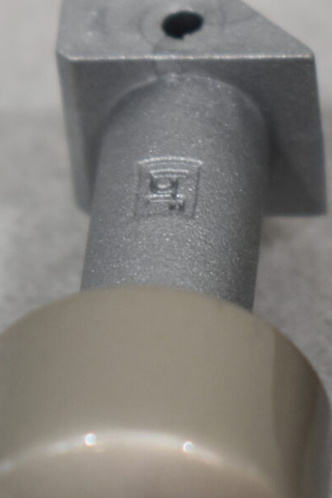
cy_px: 206
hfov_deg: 3.9
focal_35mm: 353
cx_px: 443
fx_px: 4882
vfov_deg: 5.8
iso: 400
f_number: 7.1
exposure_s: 1/60
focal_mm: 55
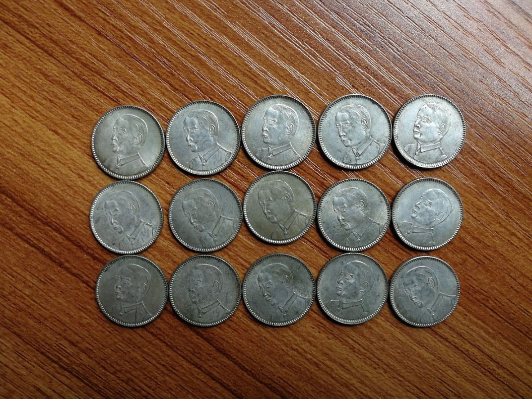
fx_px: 415
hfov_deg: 65.3
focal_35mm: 27
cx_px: 266
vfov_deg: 51.4
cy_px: 200
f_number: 1.8
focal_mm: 3.95
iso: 50
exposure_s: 1/100
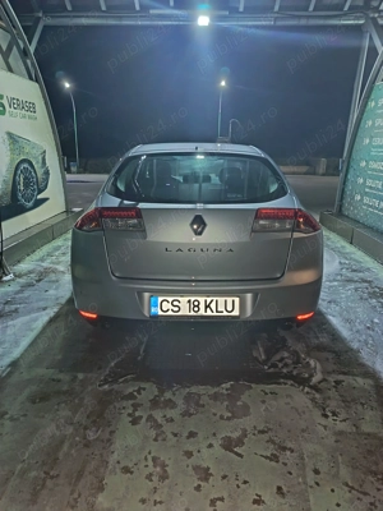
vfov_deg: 71.6
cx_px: 192
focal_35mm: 24
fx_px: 354
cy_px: 256
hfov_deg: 56.8
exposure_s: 1/25
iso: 4620
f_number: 1.75
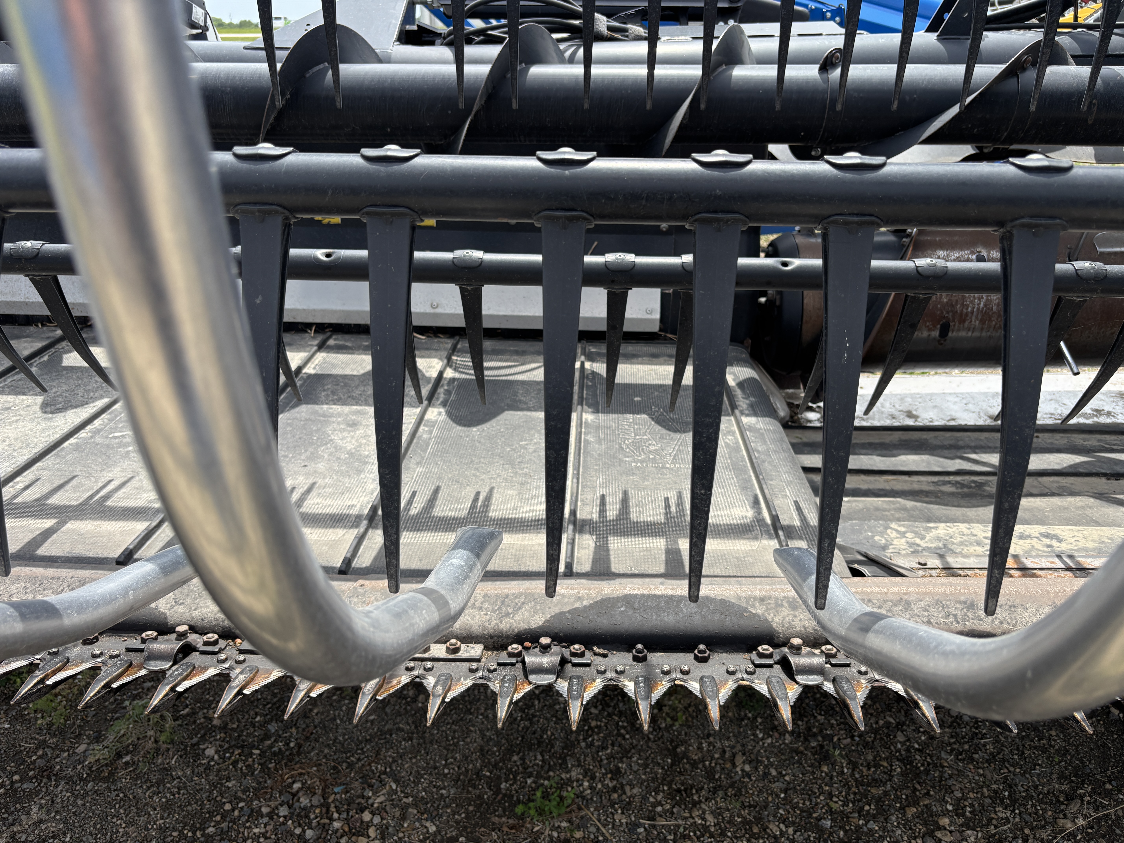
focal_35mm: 26
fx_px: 844
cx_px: 562
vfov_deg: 53.1
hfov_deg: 67.3
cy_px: 422
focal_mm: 5.96
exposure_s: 1/1499
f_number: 1.6
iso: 50
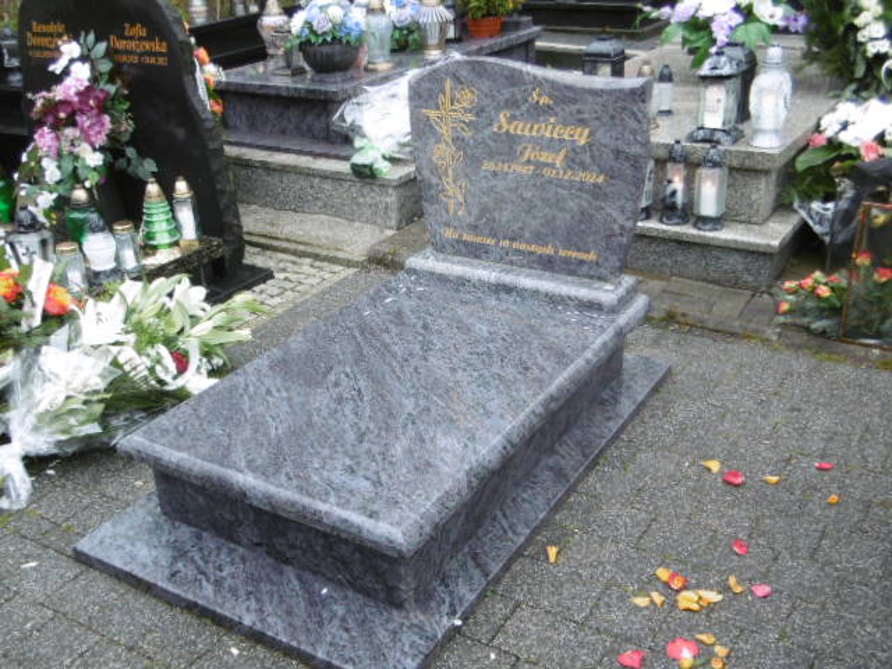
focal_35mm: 38
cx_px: 446
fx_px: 979
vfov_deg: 37.7
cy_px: 334
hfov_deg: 49.0
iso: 200
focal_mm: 6.8
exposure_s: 1/60
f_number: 3.7
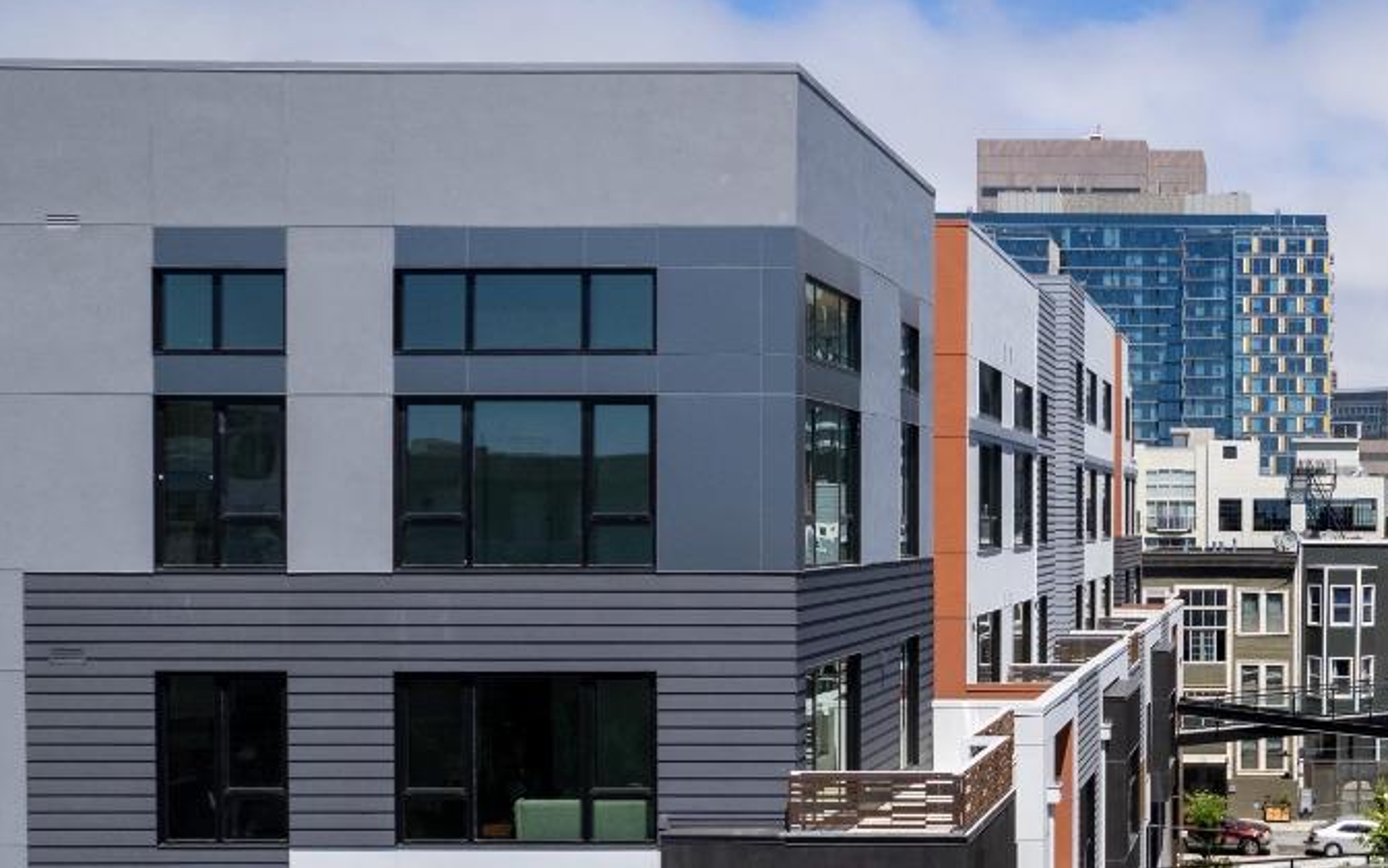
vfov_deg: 25.3
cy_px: 710
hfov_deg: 36.5
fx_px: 1891
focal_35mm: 50
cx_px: 1365
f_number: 2.8
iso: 100
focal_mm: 8.38
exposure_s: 1/2500
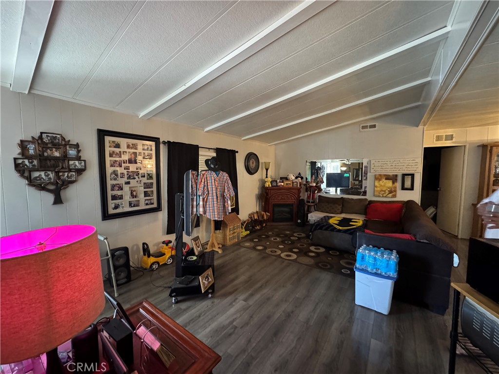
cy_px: 187
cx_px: 250
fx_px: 202
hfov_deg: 102.1
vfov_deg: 85.7
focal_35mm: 14
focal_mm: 2.22
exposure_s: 1/40
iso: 1250
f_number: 2.2
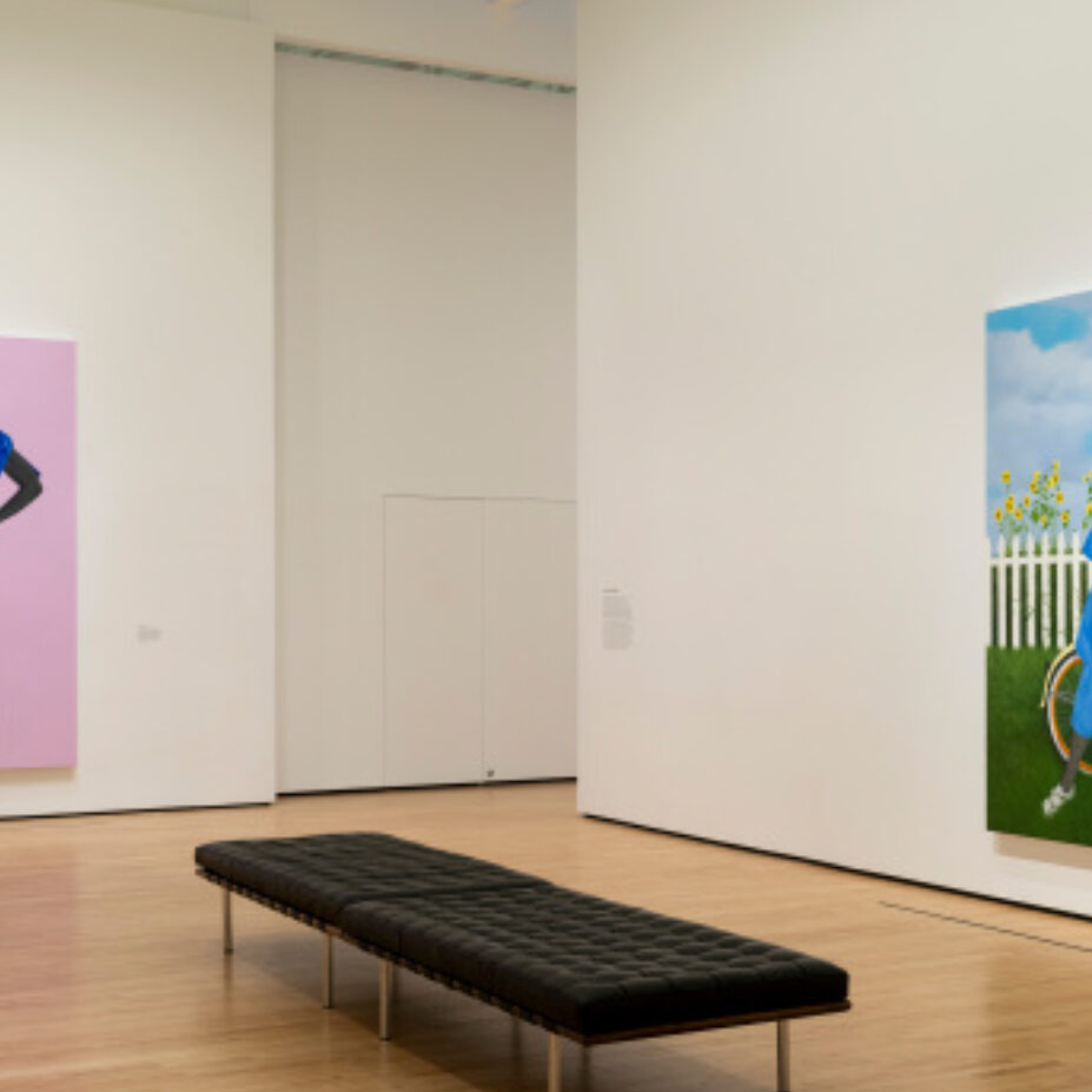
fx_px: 1856
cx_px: 615
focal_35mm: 52
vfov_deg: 32.7
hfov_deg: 32.7
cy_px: 624
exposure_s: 1/13
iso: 400
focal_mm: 35
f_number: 8
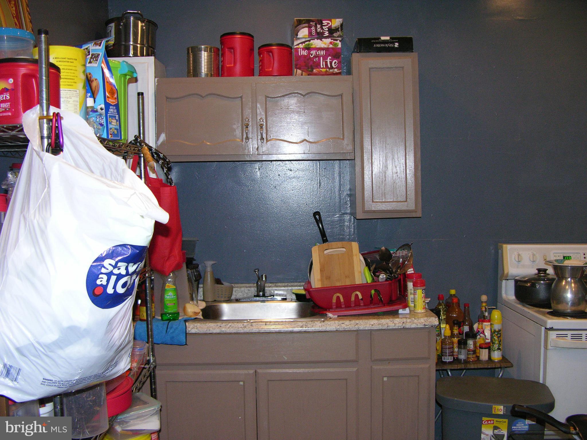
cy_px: 220
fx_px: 594
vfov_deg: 40.7
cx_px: 294
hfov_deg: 52.6
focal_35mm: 35
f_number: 2.8
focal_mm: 8.9
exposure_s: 1/60.1
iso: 200
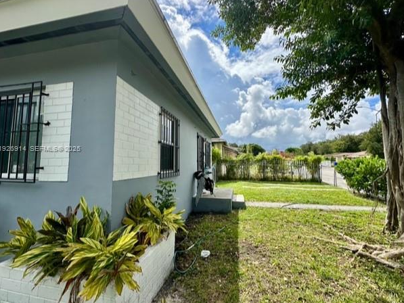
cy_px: 149
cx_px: 204
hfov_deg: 98.2
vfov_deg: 81.8
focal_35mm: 15
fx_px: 175
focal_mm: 2.22
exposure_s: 1/2959
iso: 50
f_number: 2.2
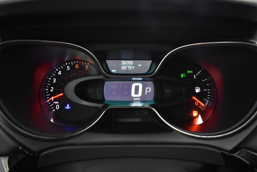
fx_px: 193
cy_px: 86
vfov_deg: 48.0
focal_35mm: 27
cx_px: 128
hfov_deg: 67.3
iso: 2500
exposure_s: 1/30
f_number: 3.5
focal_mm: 18
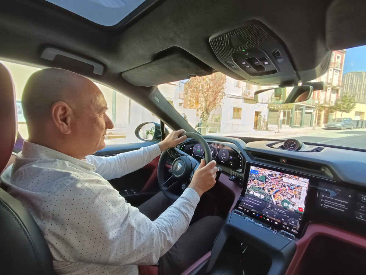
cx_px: 183
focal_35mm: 15
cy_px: 138
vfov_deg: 81.7
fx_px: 159
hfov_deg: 98.2
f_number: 2.2
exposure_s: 1/100
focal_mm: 1.65
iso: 135
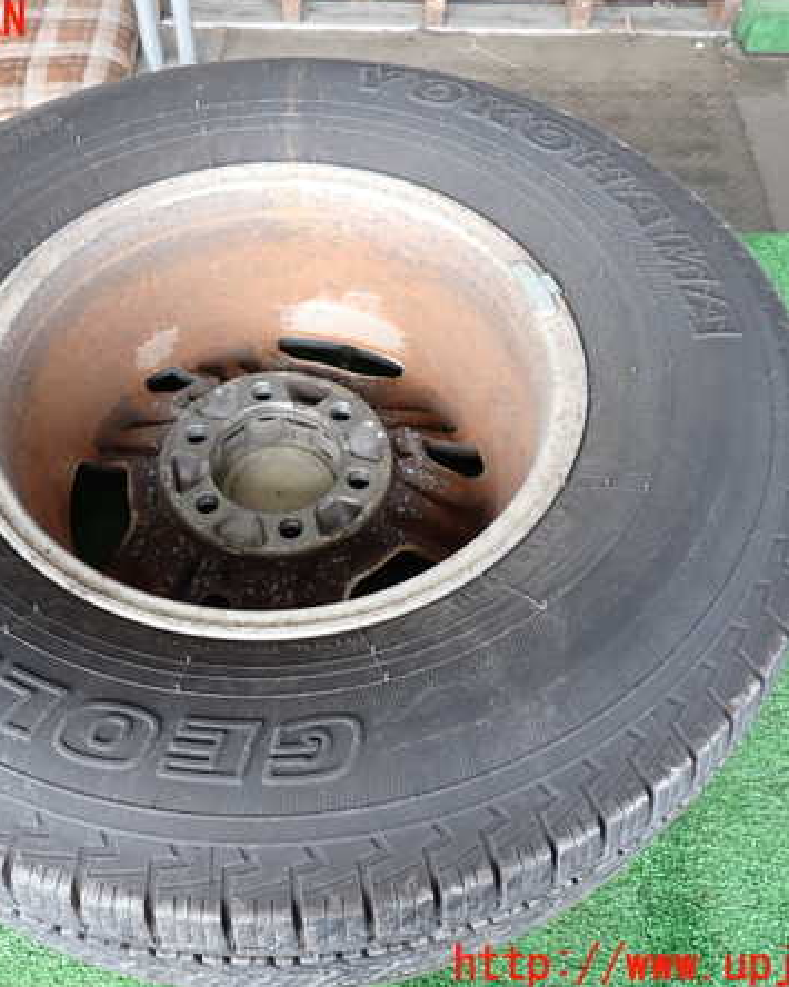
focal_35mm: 33
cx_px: 289
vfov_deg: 54.2
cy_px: 494
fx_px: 964
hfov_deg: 44.1
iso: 125
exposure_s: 1/60
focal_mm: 4.5
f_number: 2
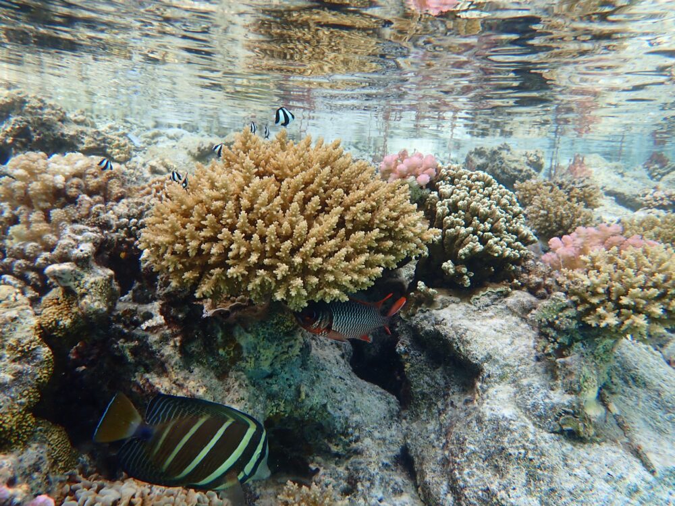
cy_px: 253
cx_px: 338
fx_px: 487
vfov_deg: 54.9
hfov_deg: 69.4
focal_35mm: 25
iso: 100
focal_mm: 4.5
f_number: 2.8
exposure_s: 1/125
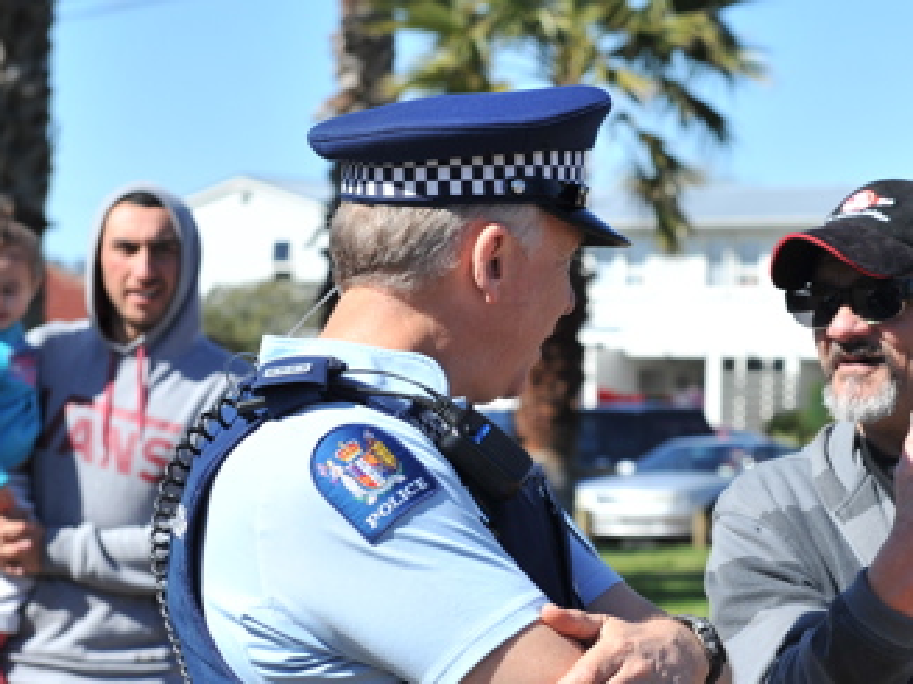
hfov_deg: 14.1
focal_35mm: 140
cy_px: 466
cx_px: 673
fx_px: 3691
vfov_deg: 10.6
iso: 400
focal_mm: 70
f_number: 5.6
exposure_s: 1/1600
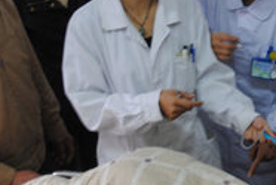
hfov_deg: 23.0
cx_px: 215
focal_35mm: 87
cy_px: 87
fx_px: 669
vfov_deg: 15.8
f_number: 3.5
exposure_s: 1/30
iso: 450
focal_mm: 18
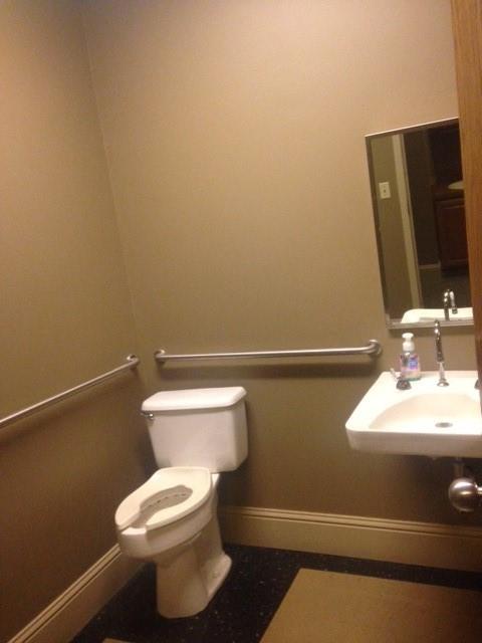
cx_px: 241
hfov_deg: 42.9
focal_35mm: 33
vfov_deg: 55.4
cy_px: 322
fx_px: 613
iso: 320
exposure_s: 1/20
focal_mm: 4.12
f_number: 2.4
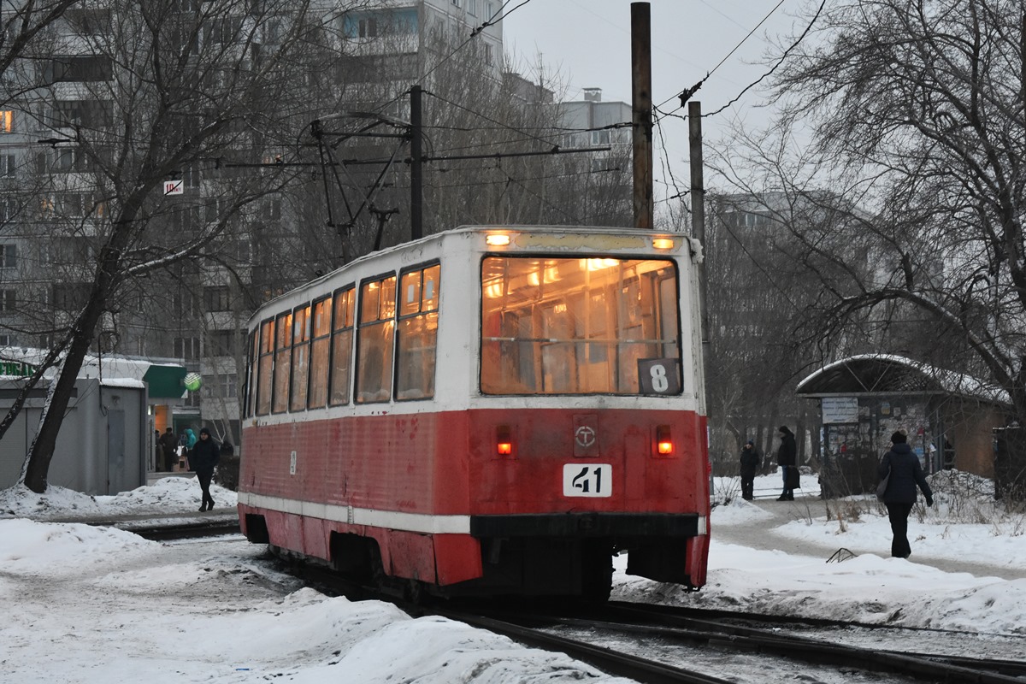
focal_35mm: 75
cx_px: 513
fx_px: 2137
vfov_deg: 18.2
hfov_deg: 27.0
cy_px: 342
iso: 1600
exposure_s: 1/60
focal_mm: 50
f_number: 5
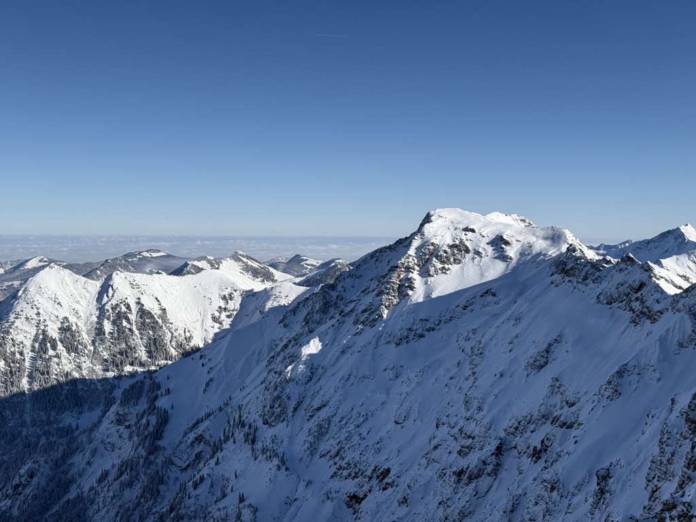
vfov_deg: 30.3
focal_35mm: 48
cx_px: 348
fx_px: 965
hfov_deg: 39.7
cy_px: 261
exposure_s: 1/11364
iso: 80
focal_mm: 6.76
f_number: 1.78
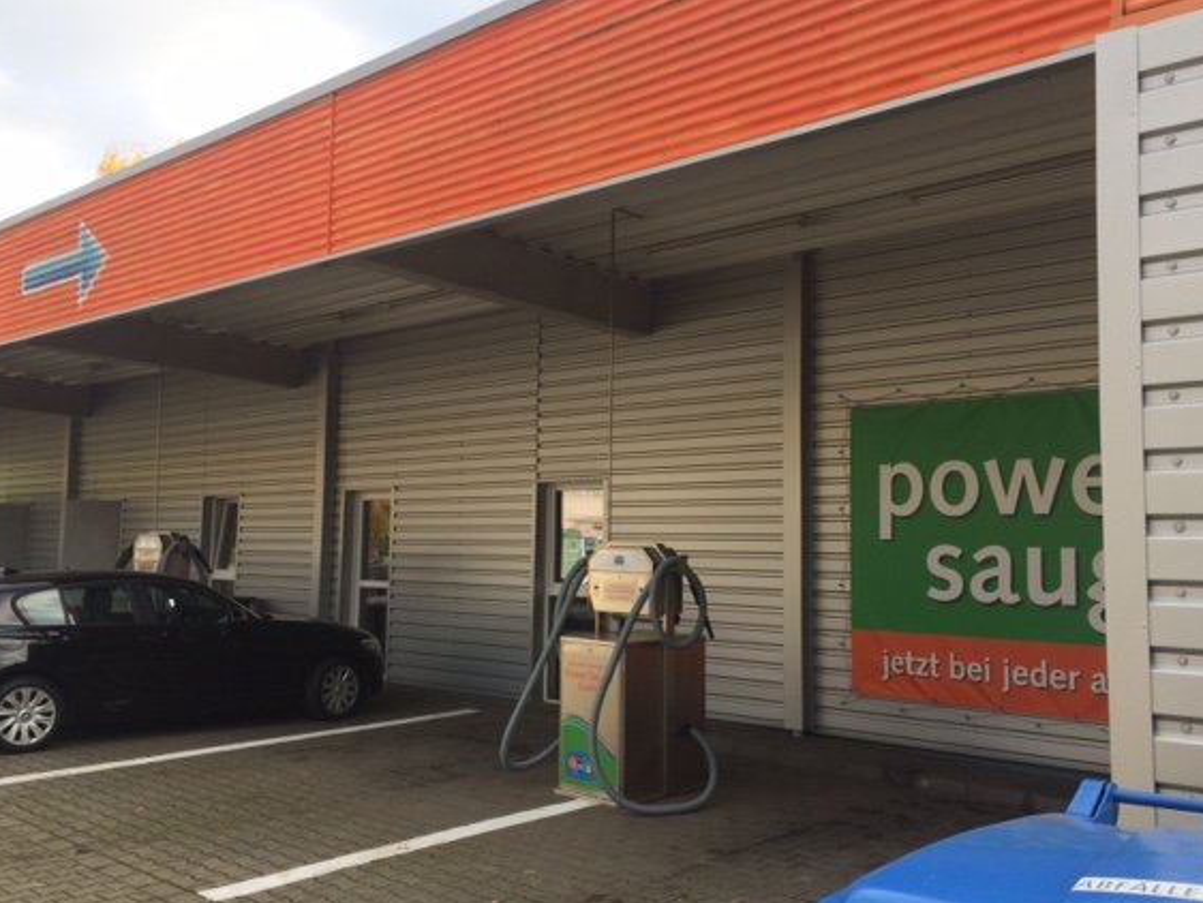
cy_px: 443
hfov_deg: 55.3
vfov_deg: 43.0
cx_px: 595
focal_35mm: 33
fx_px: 1147
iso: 32
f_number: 2.2
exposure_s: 1/451
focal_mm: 4.15
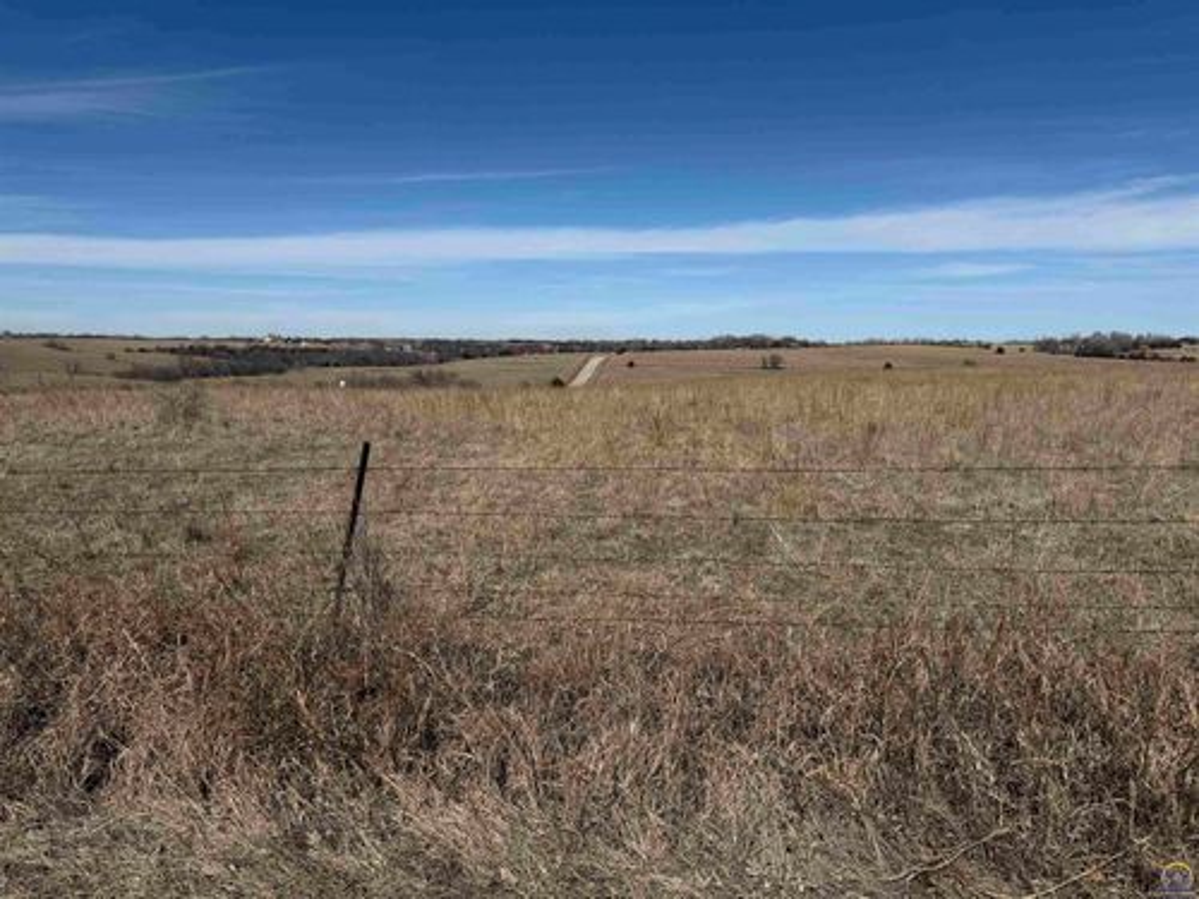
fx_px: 831
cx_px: 600
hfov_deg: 71.6
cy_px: 450
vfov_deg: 56.8
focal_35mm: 24
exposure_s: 1/9091
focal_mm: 6.76
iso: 80
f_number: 1.78
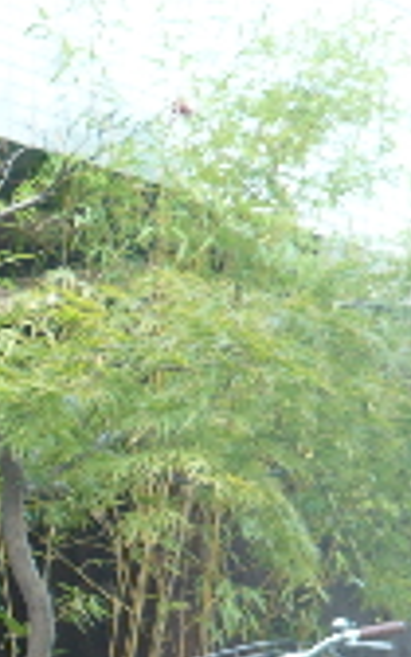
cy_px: 649
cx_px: -368
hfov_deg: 11.6
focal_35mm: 103
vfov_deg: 19.6
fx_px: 1846
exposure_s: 1/30
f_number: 3.1
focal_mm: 5.5
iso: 125
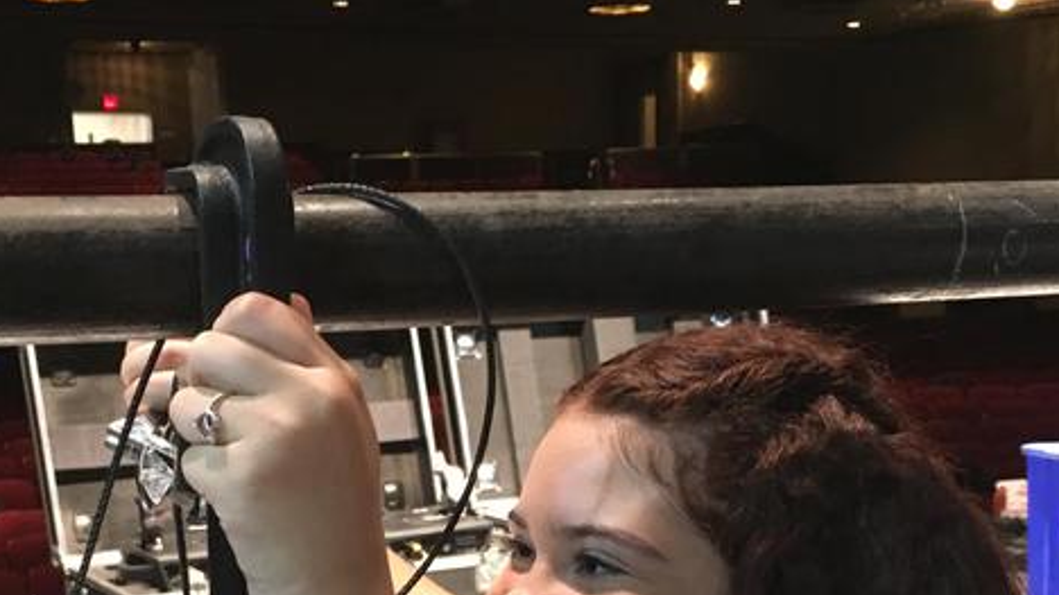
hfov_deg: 38.3
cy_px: 658
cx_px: 421
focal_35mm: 54
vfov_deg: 21.1
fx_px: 1516
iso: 200
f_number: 2.2
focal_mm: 4.15
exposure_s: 1/15
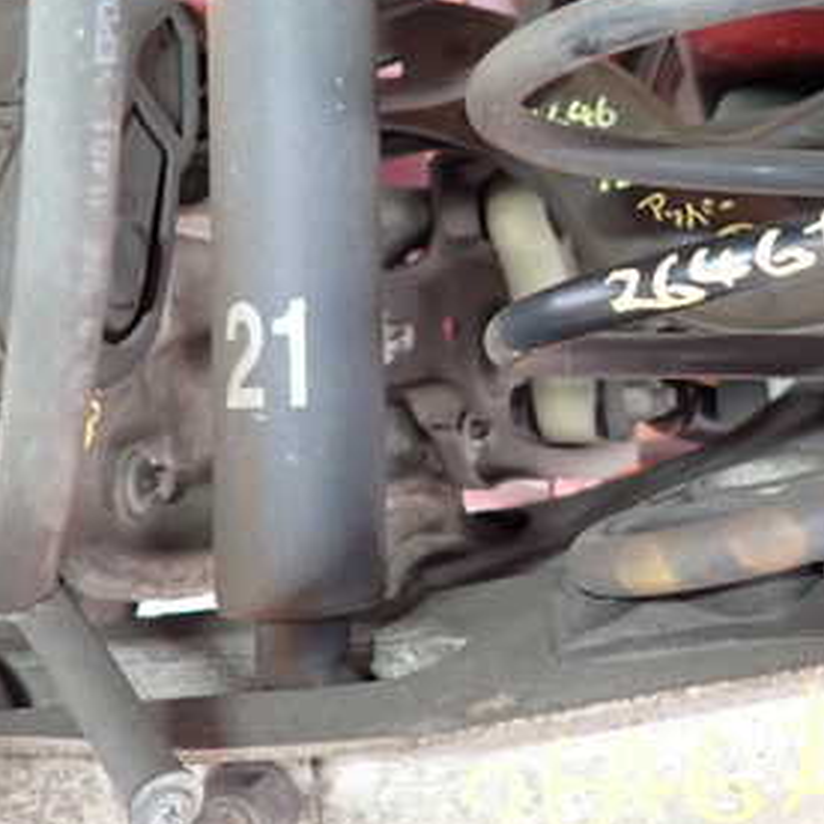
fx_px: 1293
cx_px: 693
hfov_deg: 34.0
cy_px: 224
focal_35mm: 48
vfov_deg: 34.7
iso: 400
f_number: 2
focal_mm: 4.5
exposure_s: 1/30
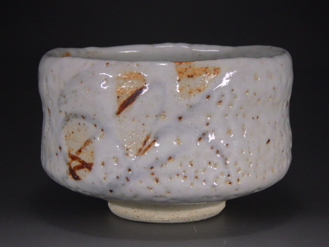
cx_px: 164
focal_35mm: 94
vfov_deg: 15.7
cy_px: 124
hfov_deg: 20.9
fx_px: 893
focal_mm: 16.7
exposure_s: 1/80
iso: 250
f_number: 5
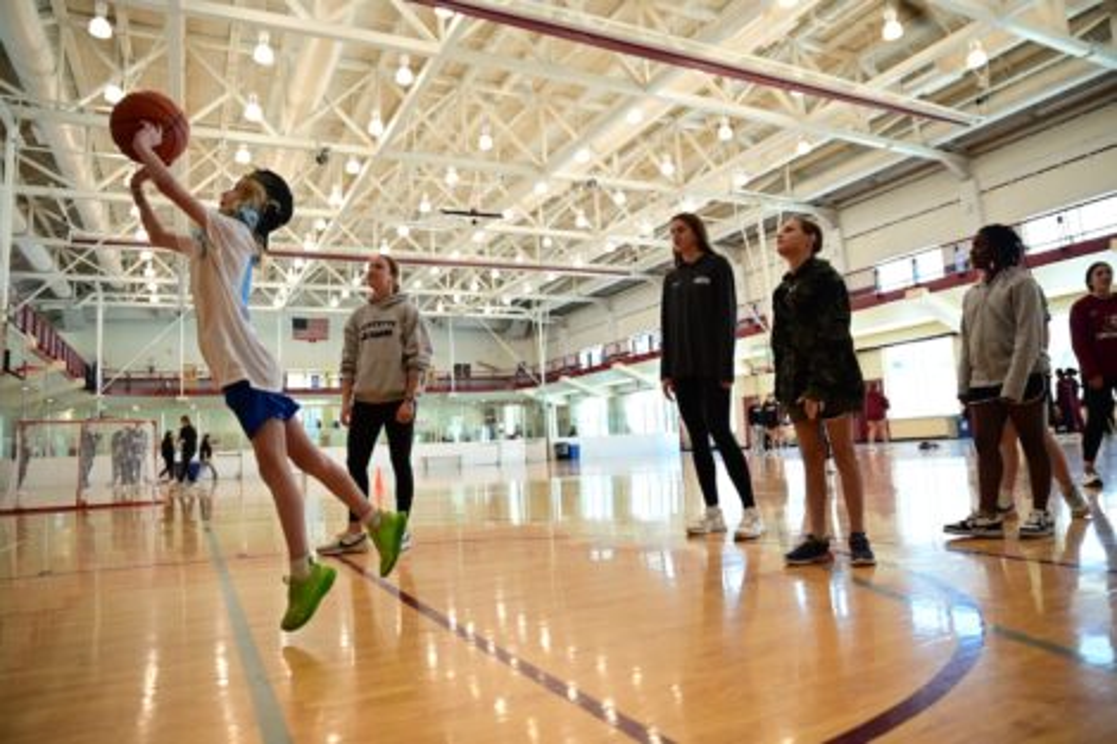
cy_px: 372
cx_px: 558
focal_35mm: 24
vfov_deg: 53.1
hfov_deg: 73.8
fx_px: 744
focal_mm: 24
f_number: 2.8
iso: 4000
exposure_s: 1/1600
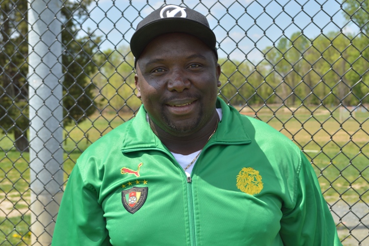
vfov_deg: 22.6
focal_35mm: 60
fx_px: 614
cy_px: 123
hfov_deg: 33.4
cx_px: 184
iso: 100
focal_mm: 40
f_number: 8
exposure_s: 1/250
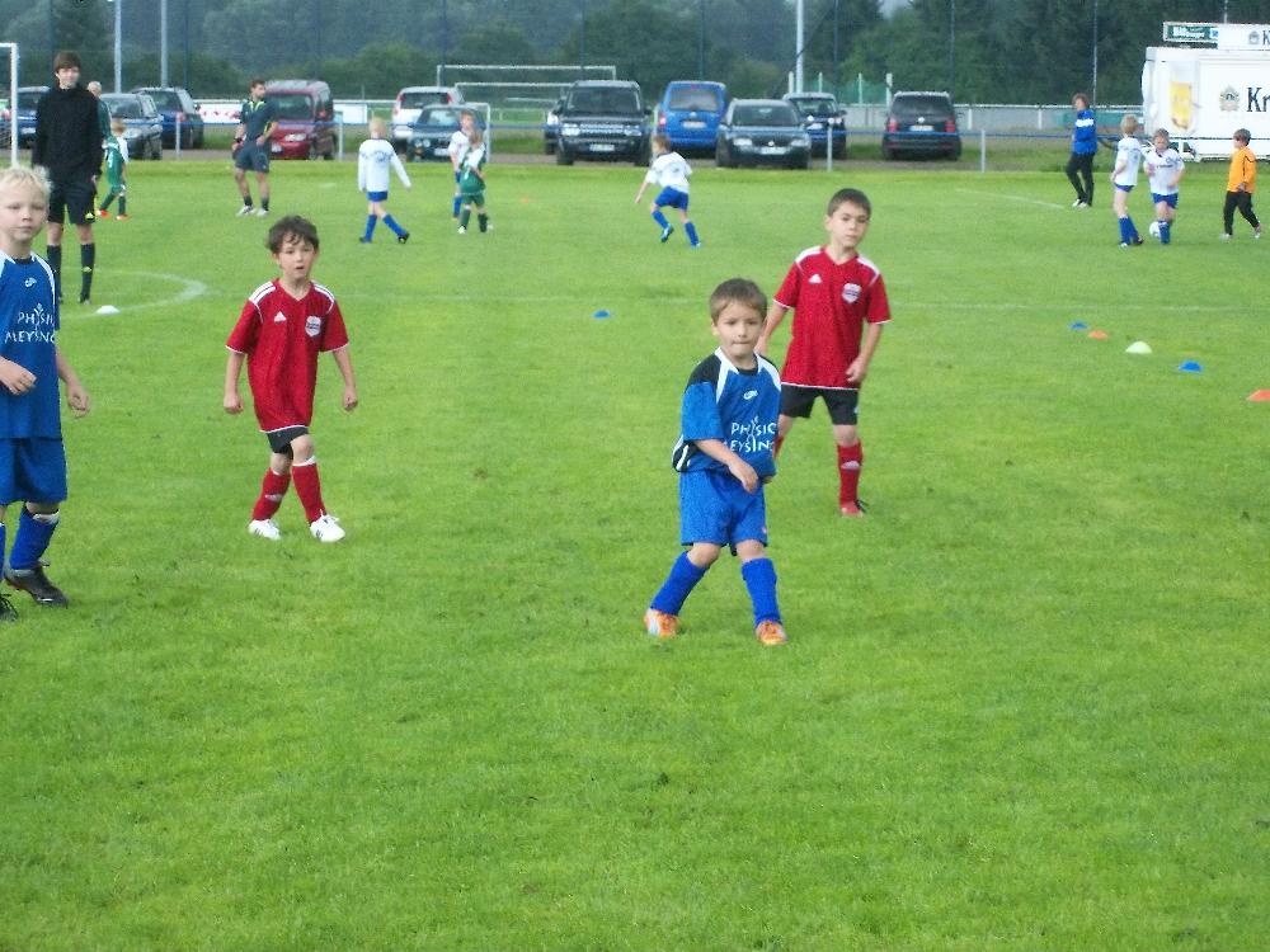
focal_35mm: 140
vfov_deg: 10.6
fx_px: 5136
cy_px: 476
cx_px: 635
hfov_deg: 14.1
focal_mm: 25.3
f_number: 5.9
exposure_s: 1/125
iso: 320
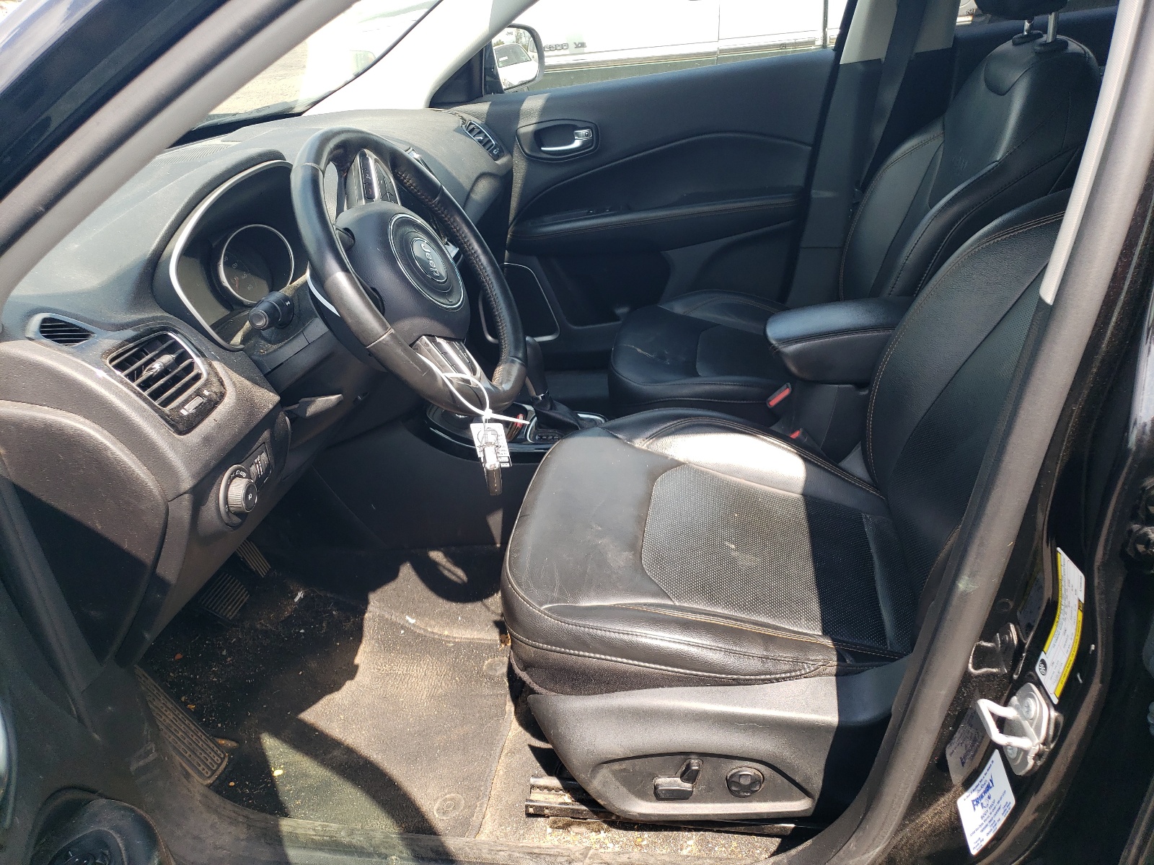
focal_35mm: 26
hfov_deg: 67.3
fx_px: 867
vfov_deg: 53.1
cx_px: 577
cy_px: 432
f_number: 1.5
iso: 50
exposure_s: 1/526
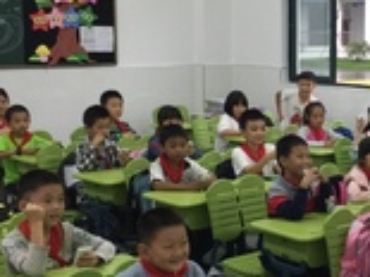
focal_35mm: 75
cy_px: 122
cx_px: 346
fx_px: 801
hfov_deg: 25.1
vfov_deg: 19.6
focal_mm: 4.15
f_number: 2.2
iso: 40
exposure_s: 1/17
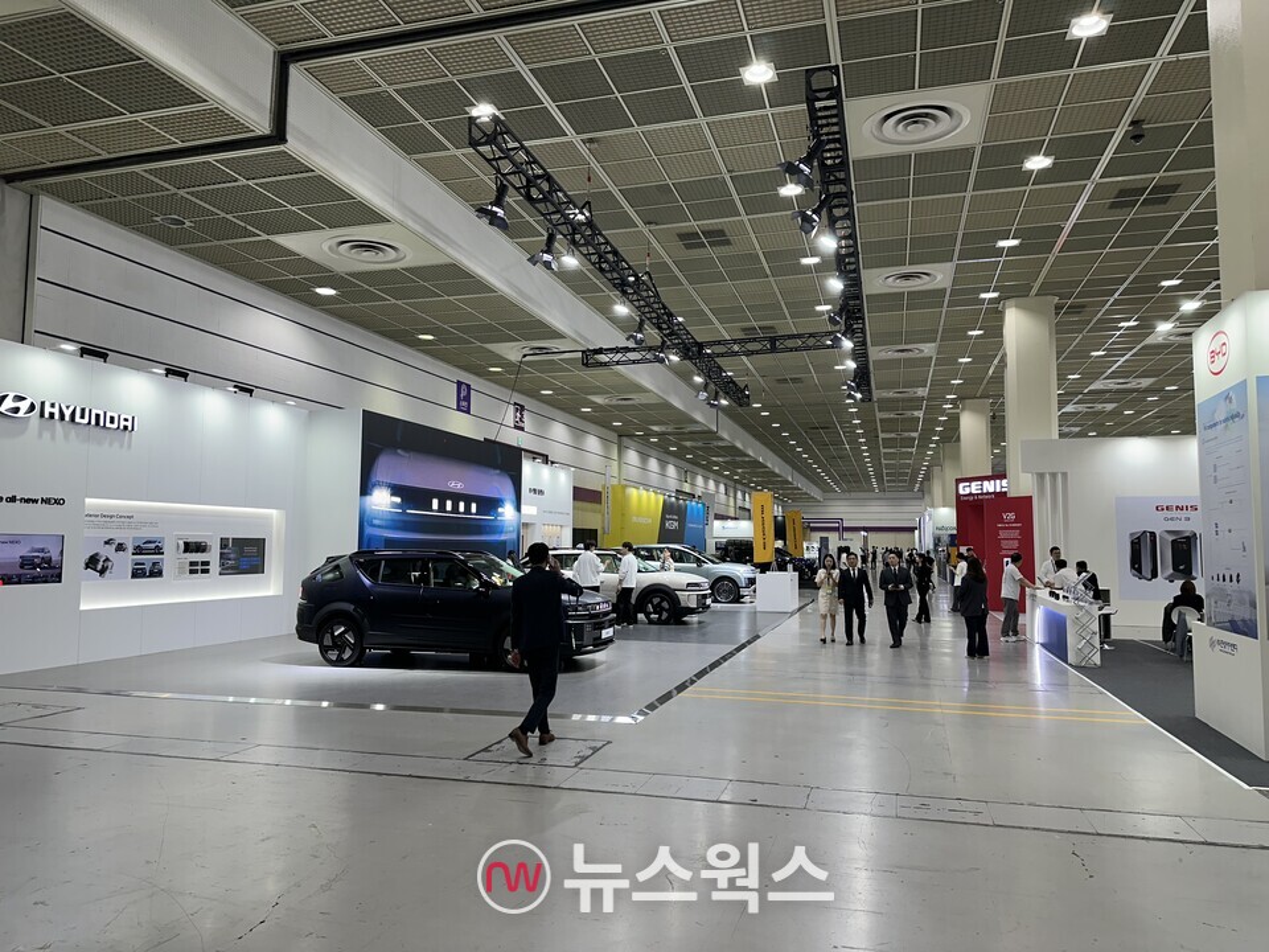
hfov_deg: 71.6
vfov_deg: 56.8
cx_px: 634
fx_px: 880
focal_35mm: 24
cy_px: 476
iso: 80
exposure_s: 1/120
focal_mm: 6.86
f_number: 1.78
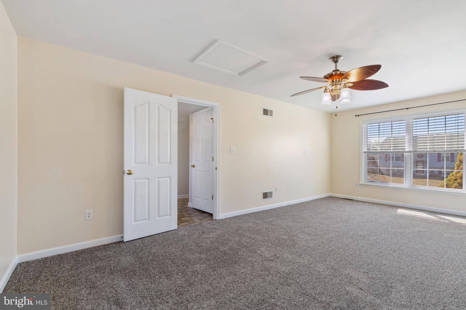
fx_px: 194
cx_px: 233
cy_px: 155
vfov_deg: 77.3
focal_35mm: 15
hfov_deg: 100.4
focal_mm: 10
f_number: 9
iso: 160
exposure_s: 1/25
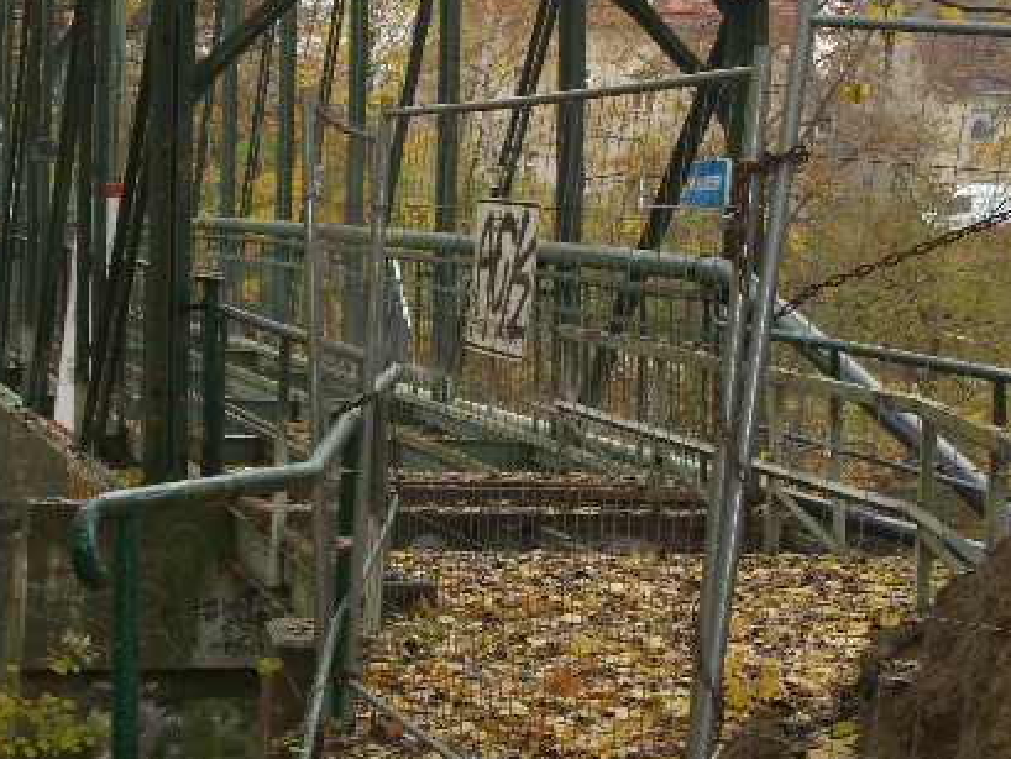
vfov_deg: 13.0
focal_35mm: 114
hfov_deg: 17.2
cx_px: 372
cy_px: 248
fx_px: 3330
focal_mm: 16.6
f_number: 4.4
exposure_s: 1/60
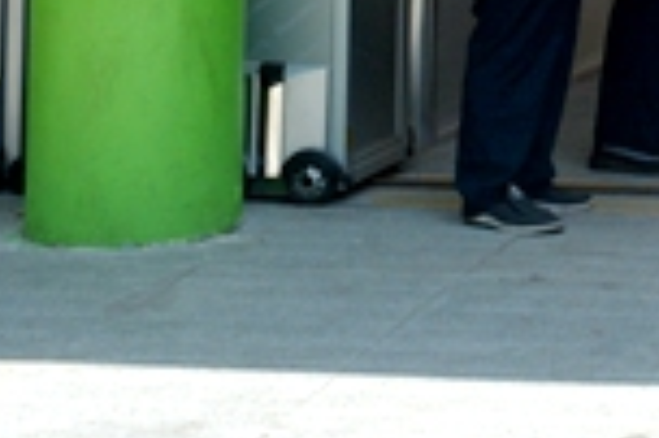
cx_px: 1223
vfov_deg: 8.2
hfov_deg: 11.9
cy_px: -497
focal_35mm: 158
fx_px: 2889
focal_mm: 20
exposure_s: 1/200
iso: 100
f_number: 7.1
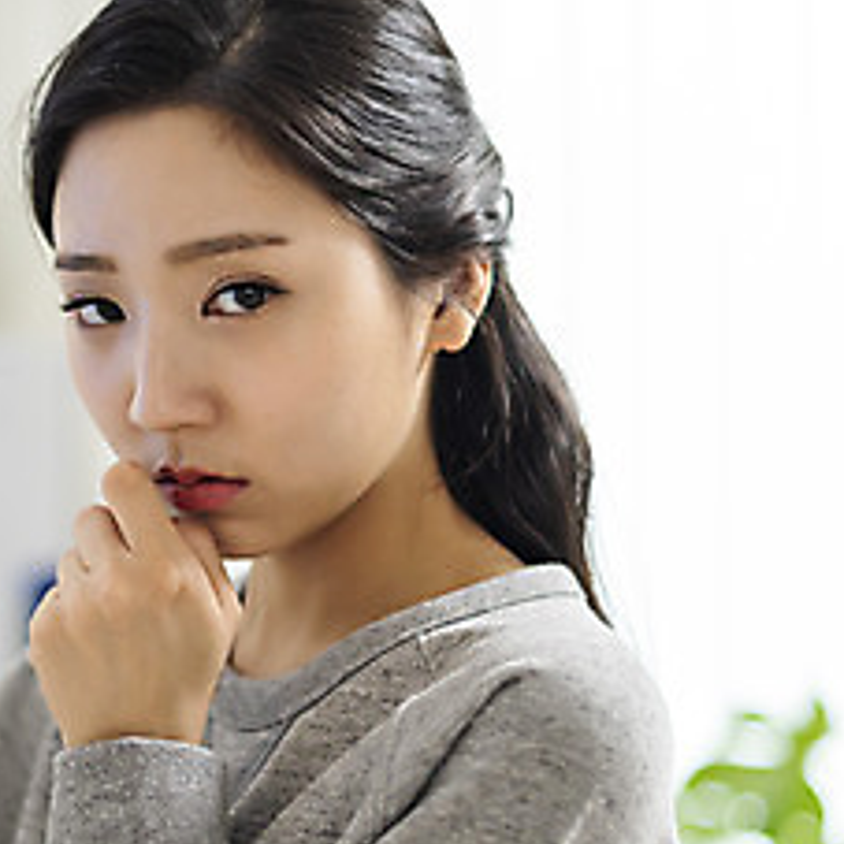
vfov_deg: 15.6
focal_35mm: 112
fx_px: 3090
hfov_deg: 15.3
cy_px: 413
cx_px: 43
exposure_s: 1/400
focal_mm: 50
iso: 1000
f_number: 1.8
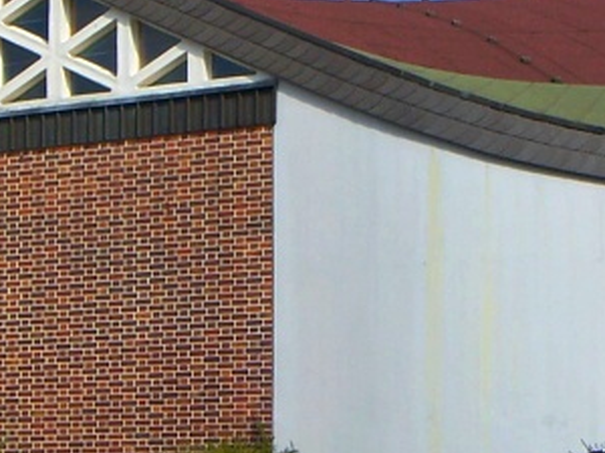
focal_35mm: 104
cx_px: 254
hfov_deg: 18.9
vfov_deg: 14.1
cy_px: 58
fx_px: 1818
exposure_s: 1/250
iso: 64
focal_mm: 6.4
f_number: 7.1
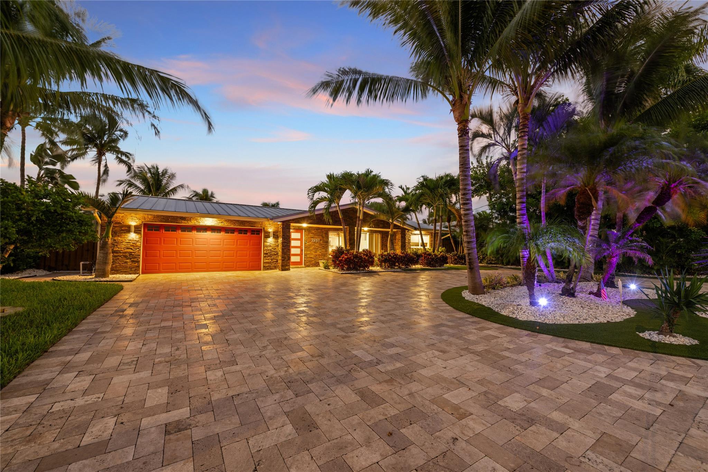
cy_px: 236
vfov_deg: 81.2
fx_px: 275
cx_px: 354
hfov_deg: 104.3
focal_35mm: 14
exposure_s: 4
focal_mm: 14
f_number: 7.1
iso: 250
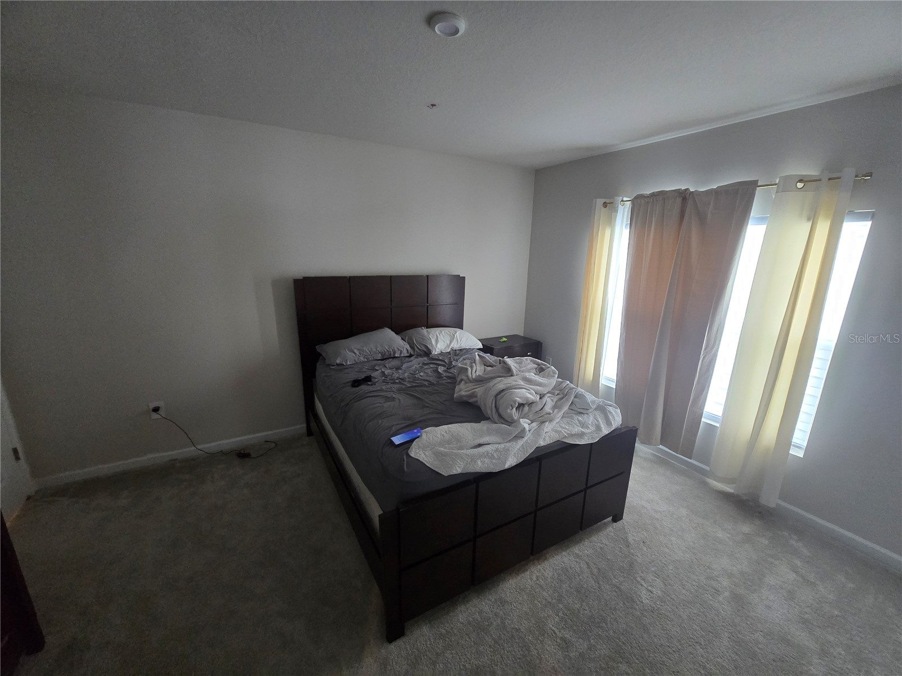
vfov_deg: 89.9
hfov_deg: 106.2
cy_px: 338
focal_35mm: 13
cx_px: 451
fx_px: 339
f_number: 2.2
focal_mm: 2.2
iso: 400
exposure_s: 1/60
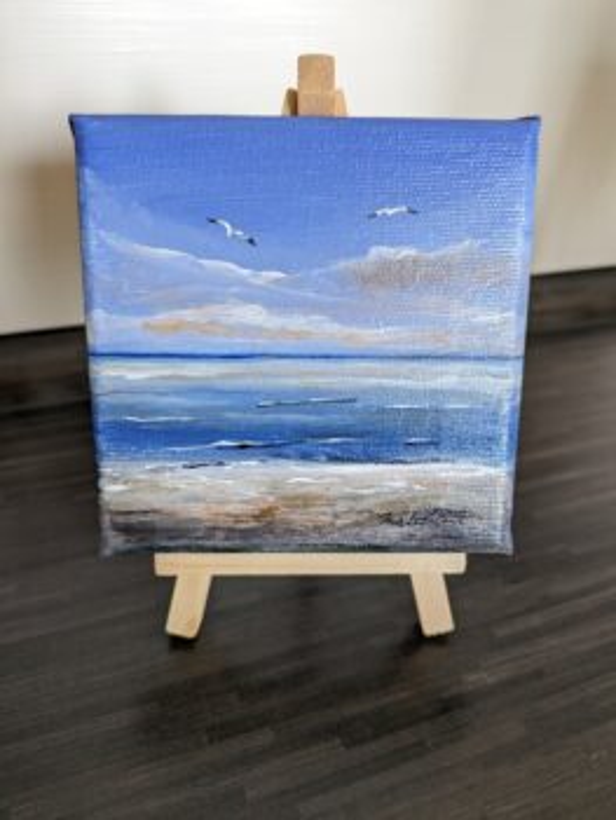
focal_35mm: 25
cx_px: 308
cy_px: 410
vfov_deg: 69.4
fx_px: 592
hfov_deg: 54.9
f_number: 1.89
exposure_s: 1/100
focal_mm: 5.43
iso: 80
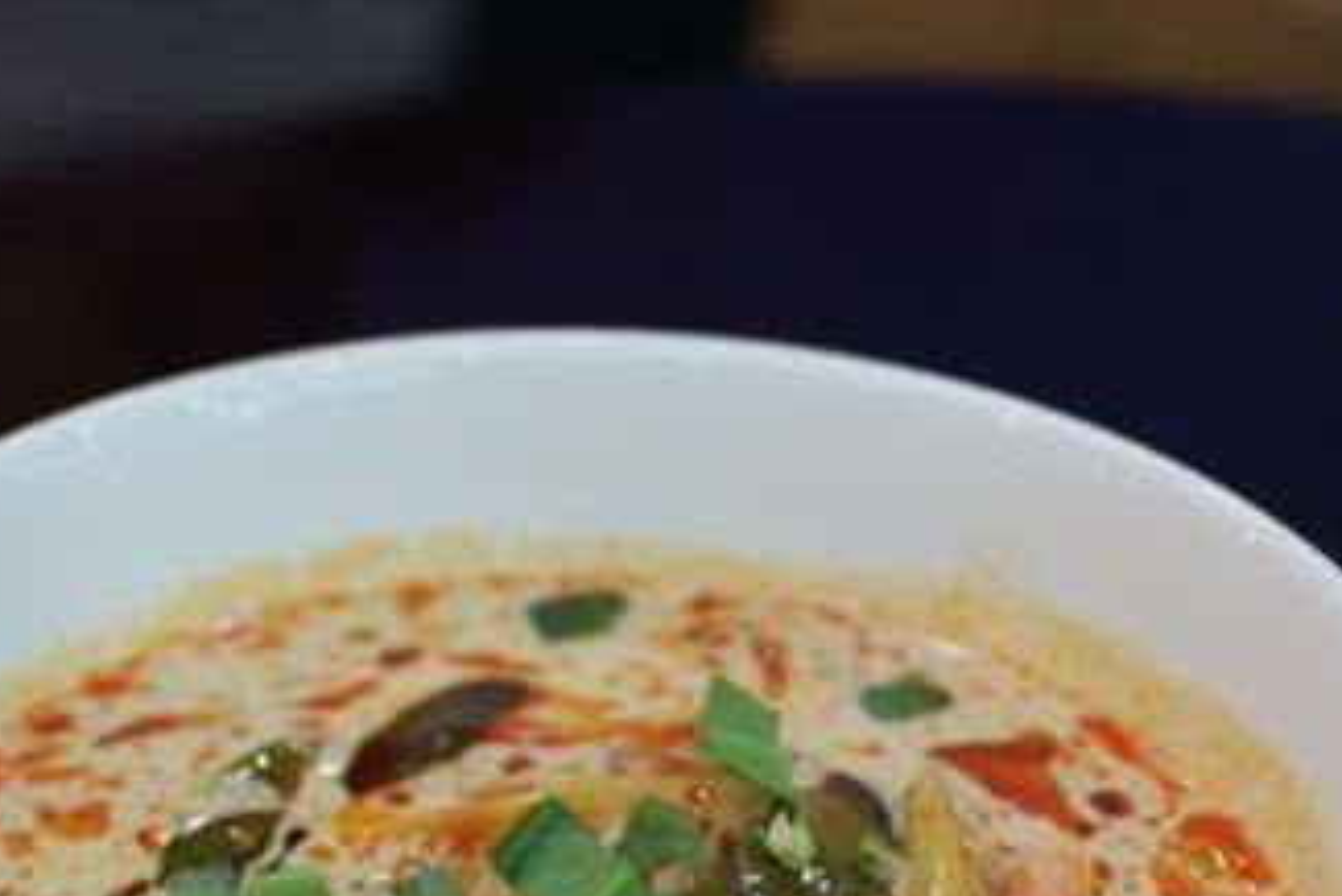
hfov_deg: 22.6
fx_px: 3356
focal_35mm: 90
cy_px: 882
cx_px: 549
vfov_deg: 15.0
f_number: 2
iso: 160
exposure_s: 1/50
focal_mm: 30
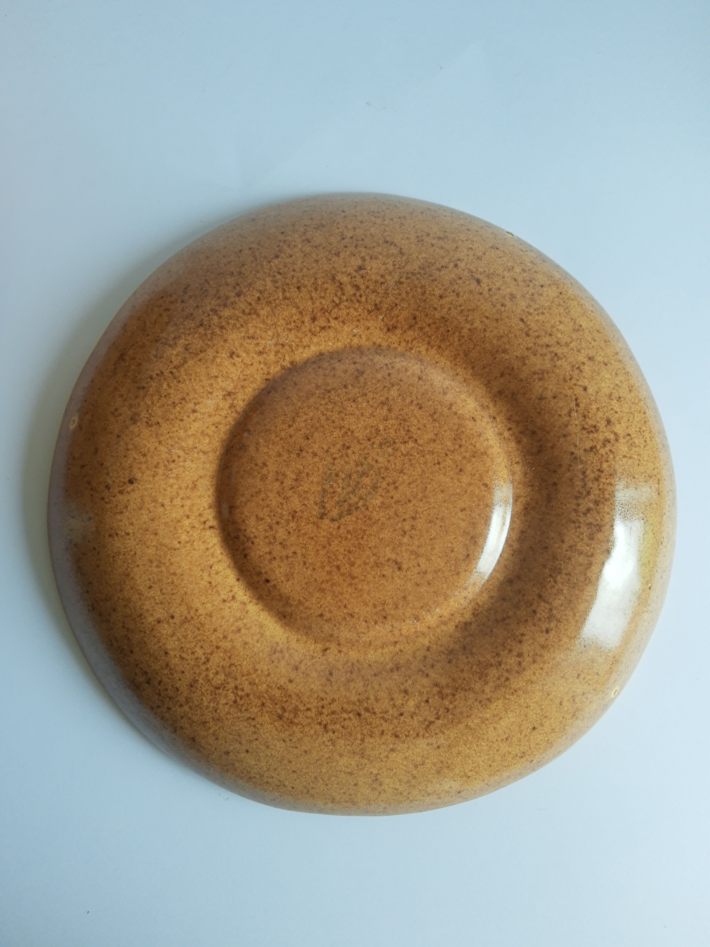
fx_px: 711
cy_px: 474
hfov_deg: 53.1
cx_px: 355
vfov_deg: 67.3
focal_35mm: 26
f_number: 1.8
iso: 74
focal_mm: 3.95
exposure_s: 1/100
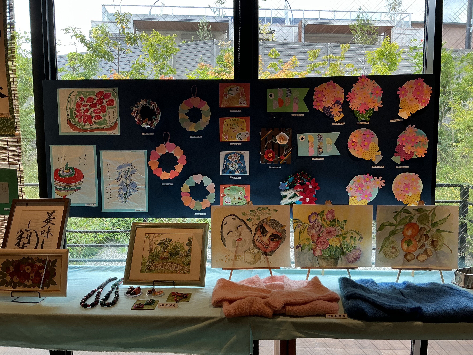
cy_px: 178
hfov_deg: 61.7
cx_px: 236
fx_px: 396
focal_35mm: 29
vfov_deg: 48.2
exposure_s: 1/120
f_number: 1.8
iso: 25
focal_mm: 3
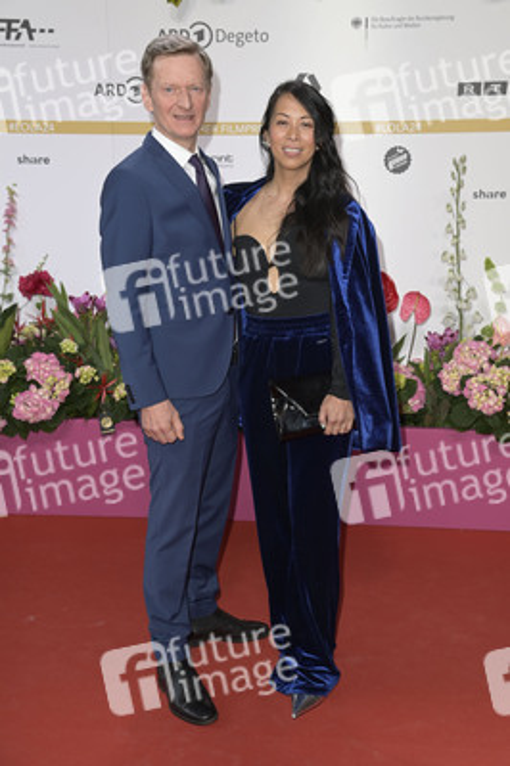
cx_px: 255
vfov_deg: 38.2
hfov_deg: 25.9
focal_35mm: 52
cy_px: 383
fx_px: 1107
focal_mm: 52
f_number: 6.3
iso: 640
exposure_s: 1/250
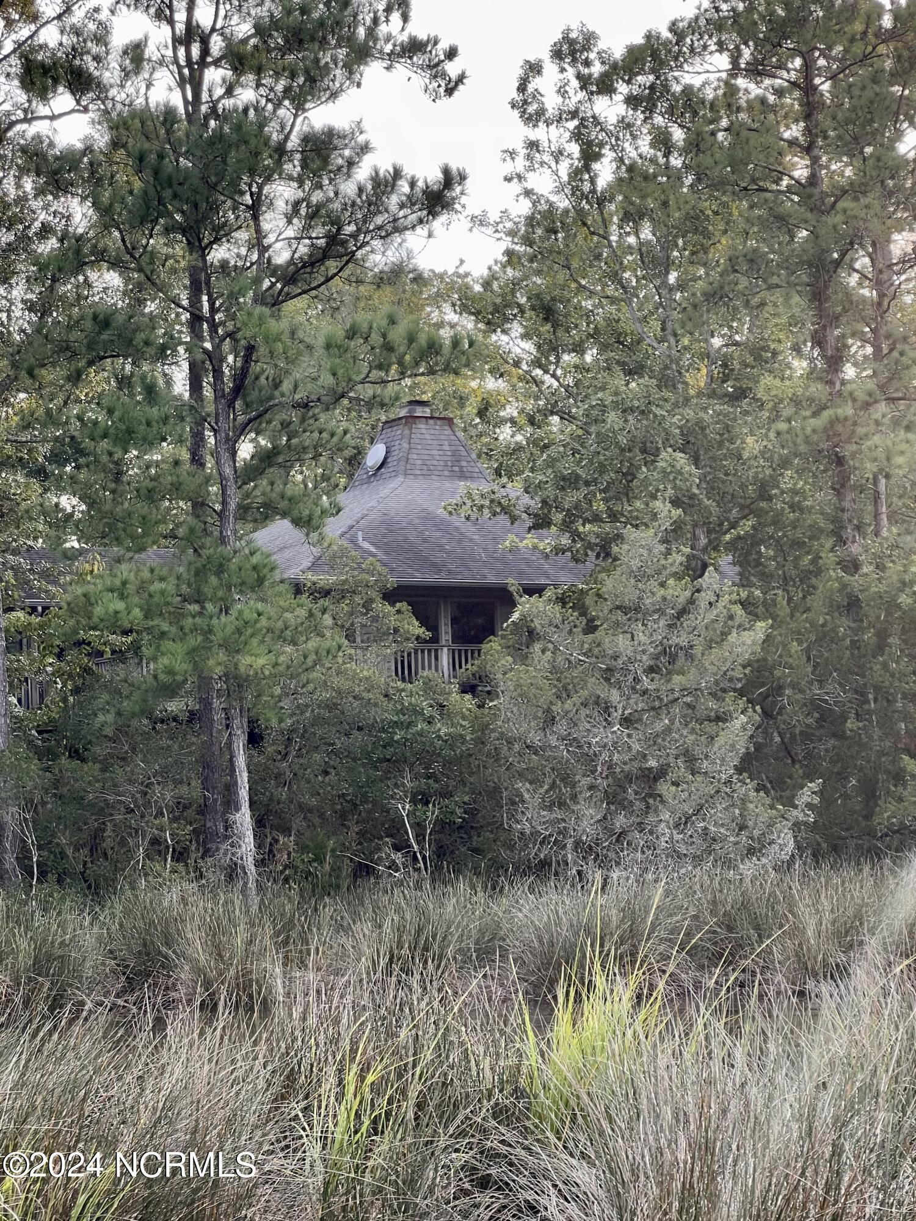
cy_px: 610
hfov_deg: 19.1
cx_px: 458
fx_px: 2717
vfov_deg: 25.3
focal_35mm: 77
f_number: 2.8
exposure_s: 1/107
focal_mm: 9
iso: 32
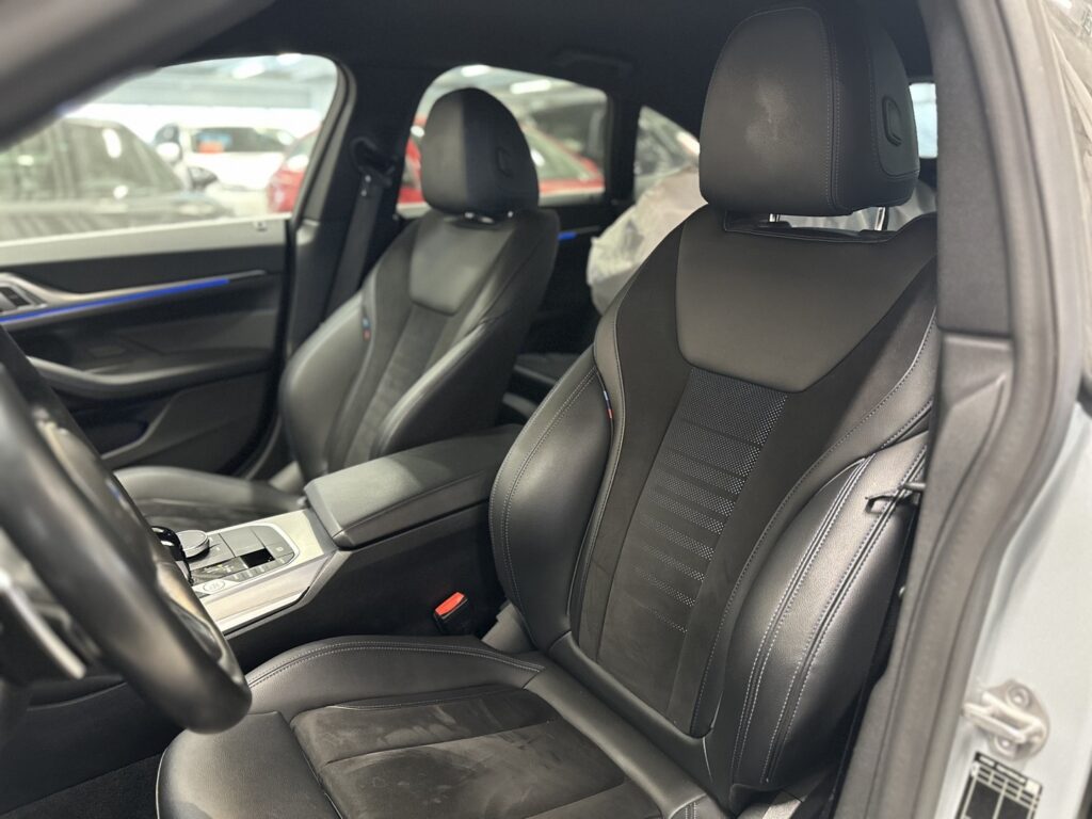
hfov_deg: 71.6
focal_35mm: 24
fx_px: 757
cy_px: 410
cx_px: 546
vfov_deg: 56.8
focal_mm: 6.86
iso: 1000
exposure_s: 1/33
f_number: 1.78
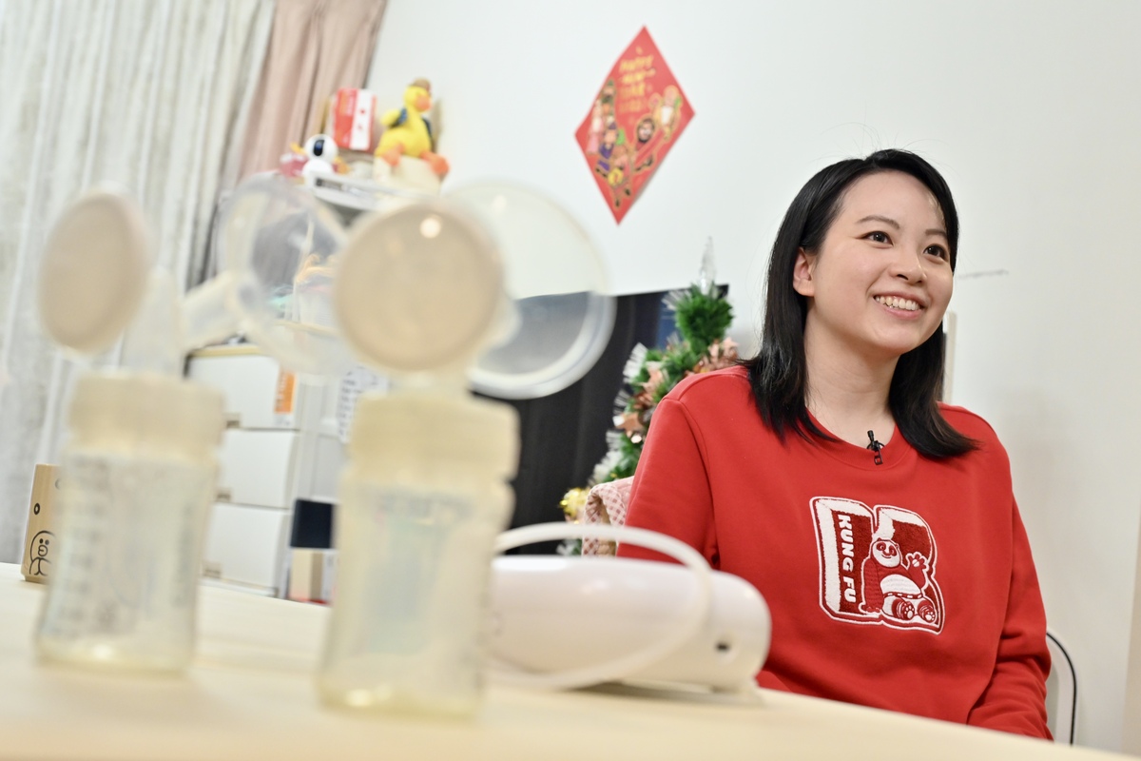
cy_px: 380
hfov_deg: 38.2
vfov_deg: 26.0
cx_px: 570
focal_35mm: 52
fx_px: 1648
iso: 2000
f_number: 5.6
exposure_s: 1/100
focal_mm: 52
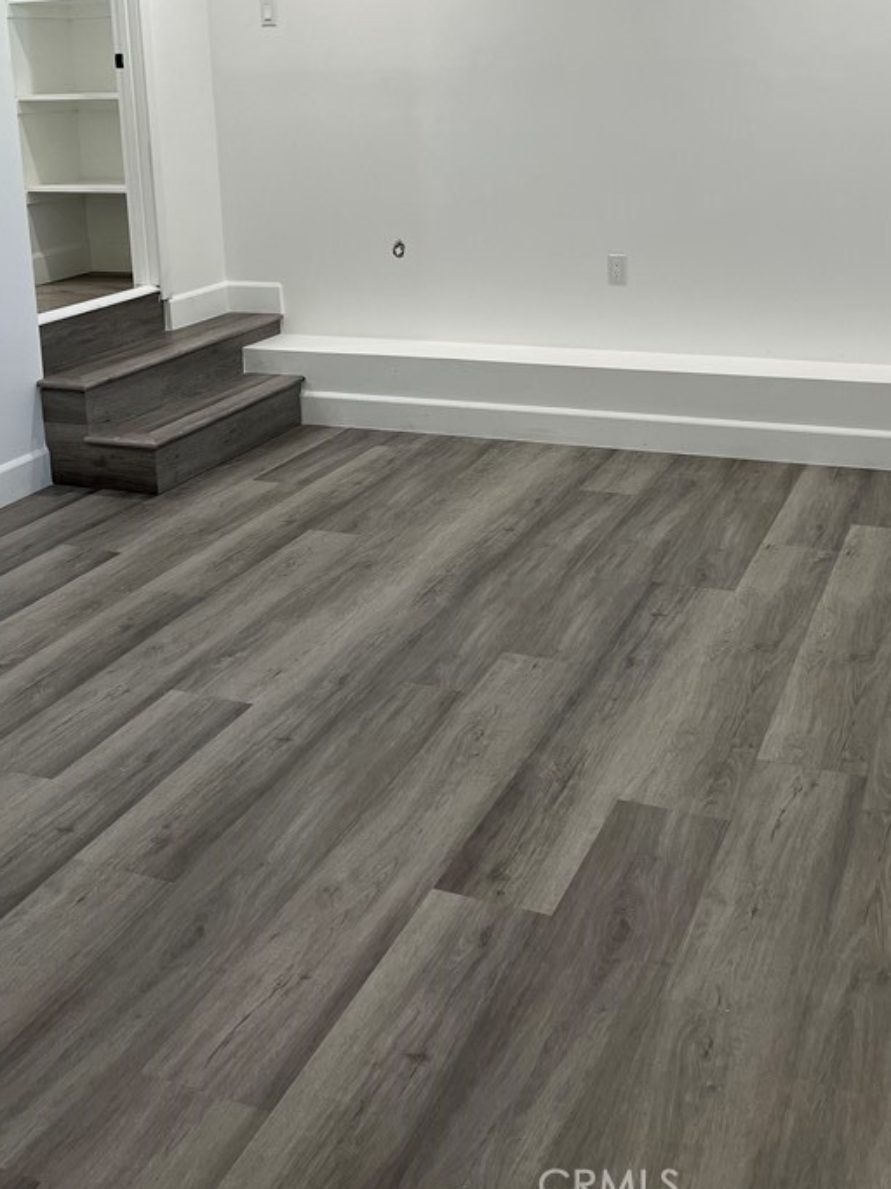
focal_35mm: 39
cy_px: 319
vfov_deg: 46.4
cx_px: 482
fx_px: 1339
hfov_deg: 36.8
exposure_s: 1/120
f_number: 1.6
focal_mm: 5.1
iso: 80
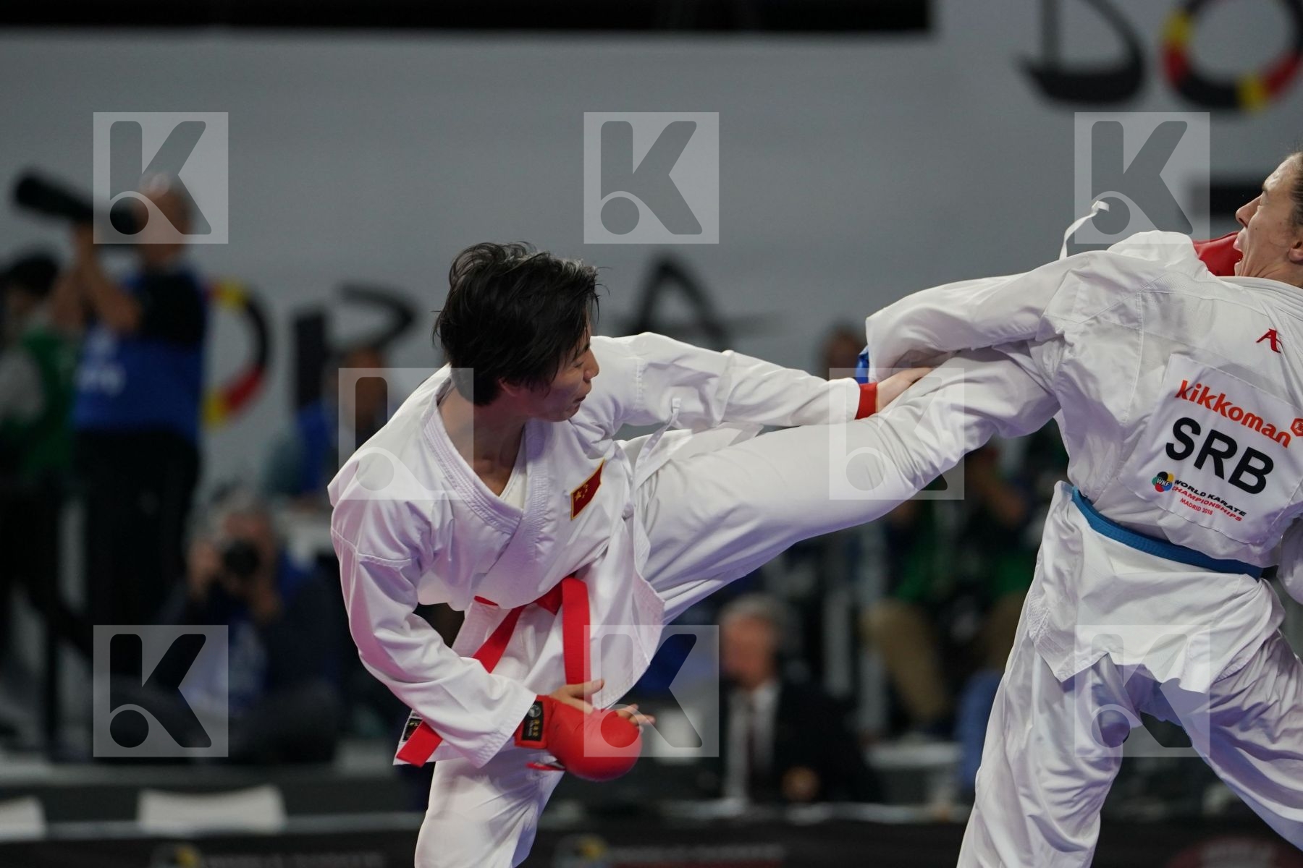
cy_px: 434
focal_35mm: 300
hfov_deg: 6.9
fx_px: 10857
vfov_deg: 4.6
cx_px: 652
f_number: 2.8
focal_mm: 200
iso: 1250
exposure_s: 1/1000
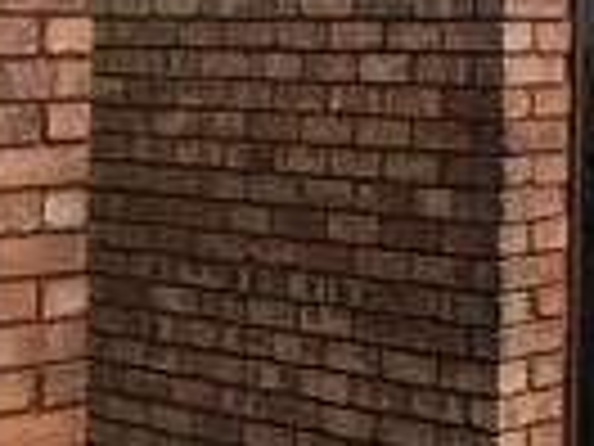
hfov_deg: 16.5
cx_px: 860
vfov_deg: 13.3
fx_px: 1888
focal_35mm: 110
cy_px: 2
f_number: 2.2
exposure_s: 1/33
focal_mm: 4.15
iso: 32
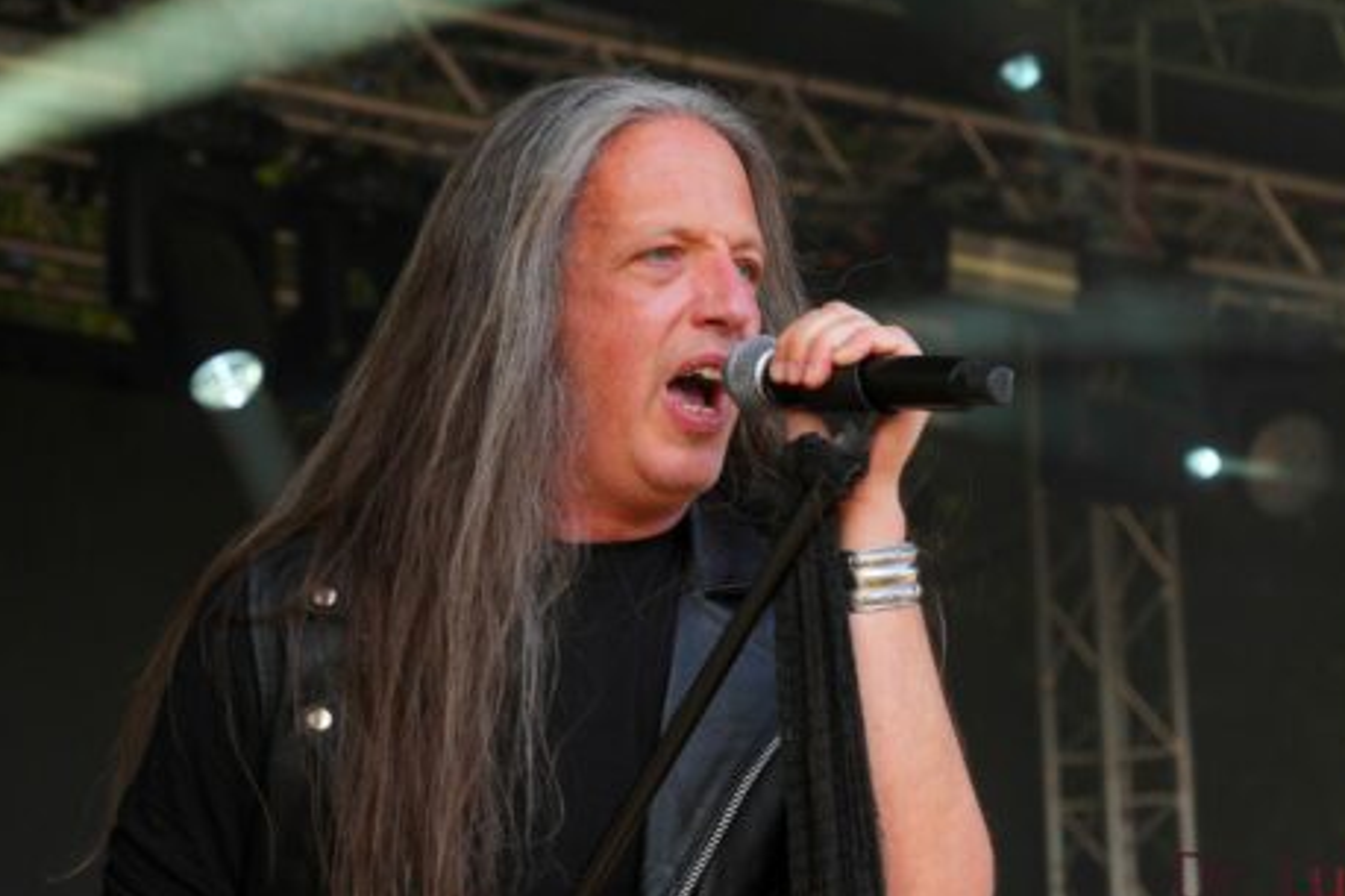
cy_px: 408
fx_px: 6386
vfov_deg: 8.0
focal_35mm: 171
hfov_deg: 12.0
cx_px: 869
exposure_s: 1/125
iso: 160
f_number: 5
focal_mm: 68
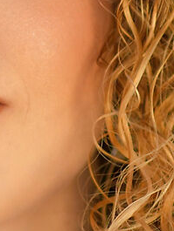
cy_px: 206
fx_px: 4373
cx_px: 209
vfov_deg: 3.0
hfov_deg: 2.3
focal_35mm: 653
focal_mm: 50
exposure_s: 1/8000
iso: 100
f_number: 1.6
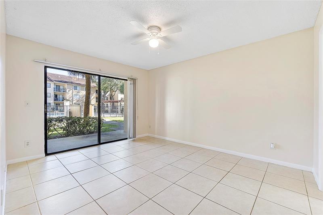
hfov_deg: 100.4
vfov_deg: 77.2
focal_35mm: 15
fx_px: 134
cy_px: 108
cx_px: 162
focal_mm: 10
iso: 250
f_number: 10
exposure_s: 1/25
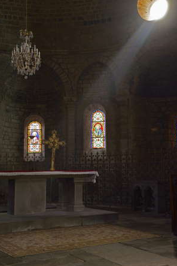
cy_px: 130
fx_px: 332
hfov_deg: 29.8
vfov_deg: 43.6
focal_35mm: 45
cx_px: 97
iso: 400
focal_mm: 40
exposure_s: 1.6
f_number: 11
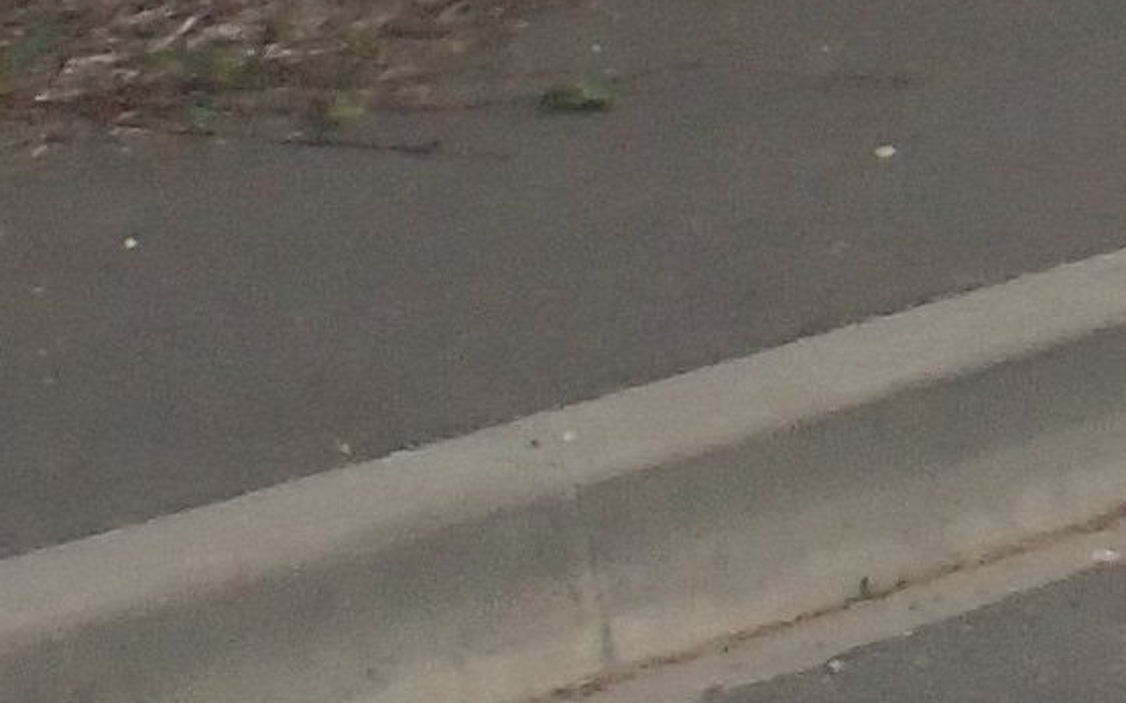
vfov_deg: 2.8
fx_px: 14328
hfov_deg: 4.3
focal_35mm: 467
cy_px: -1073
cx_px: 3624
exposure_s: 1/800
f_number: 5
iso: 200
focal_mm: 11.01
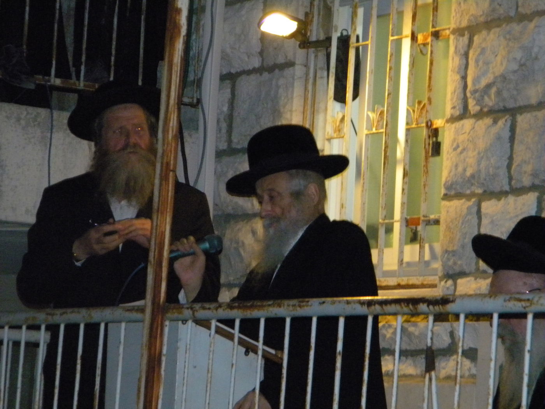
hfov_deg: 12.7
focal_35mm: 156
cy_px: 204
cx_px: 272
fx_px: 2456
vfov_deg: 9.5
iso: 800
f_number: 5
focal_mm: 28.3
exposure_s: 1/30
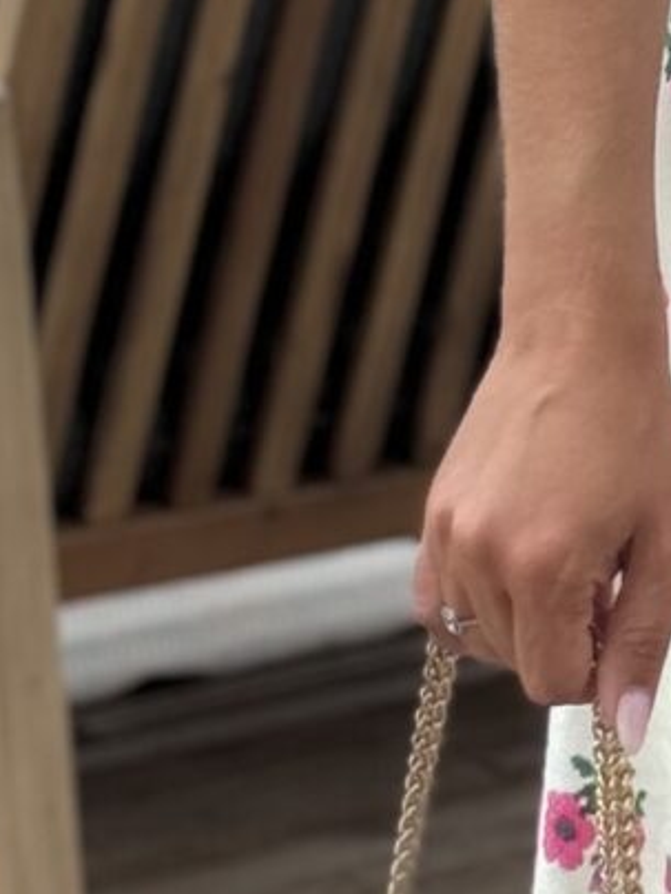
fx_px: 7857
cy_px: 281
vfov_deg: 6.5
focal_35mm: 304
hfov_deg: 4.9
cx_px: 1043
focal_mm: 6.76
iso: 64
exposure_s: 1/1923
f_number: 1.78
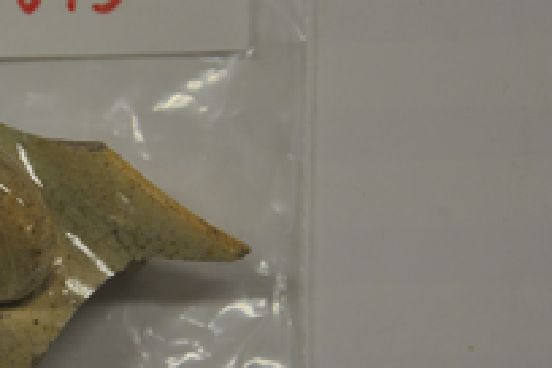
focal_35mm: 232
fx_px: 3557
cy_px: 187
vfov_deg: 5.9
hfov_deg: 8.8
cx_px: 3
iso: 800
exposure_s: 1/200
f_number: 5.3
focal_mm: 70
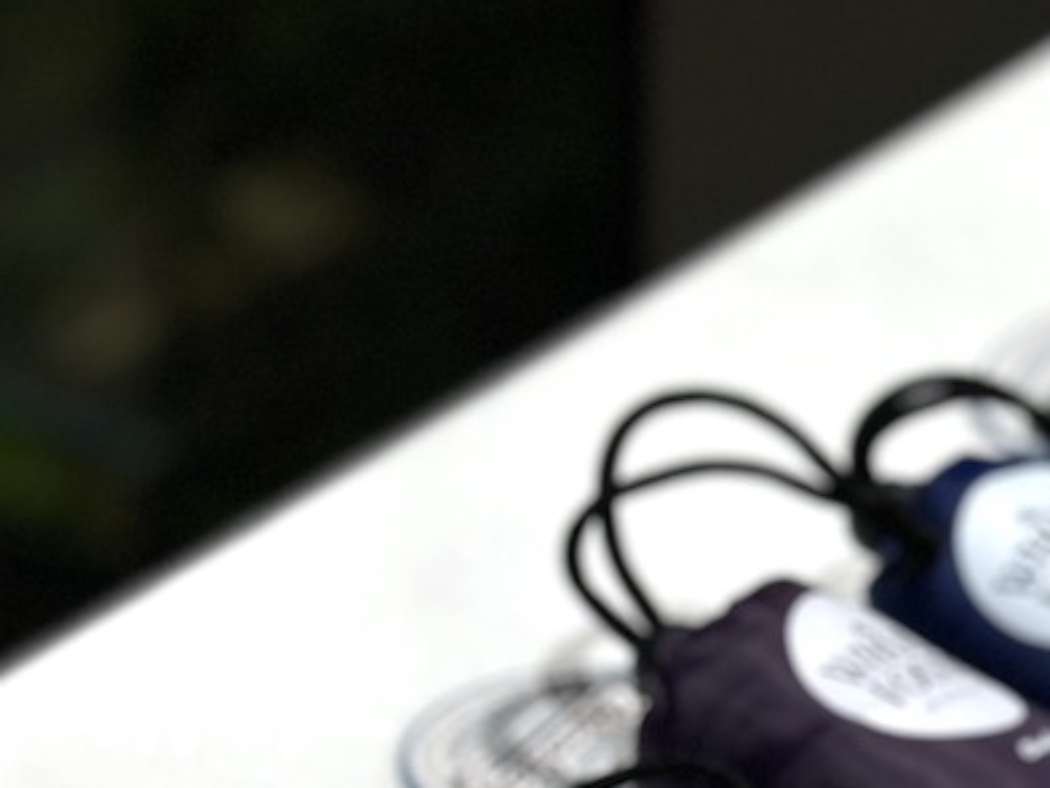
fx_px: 3702
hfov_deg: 16.0
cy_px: 956
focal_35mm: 122
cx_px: 844
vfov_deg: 11.9
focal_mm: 6.86
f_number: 1.78
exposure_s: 1/120
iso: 100
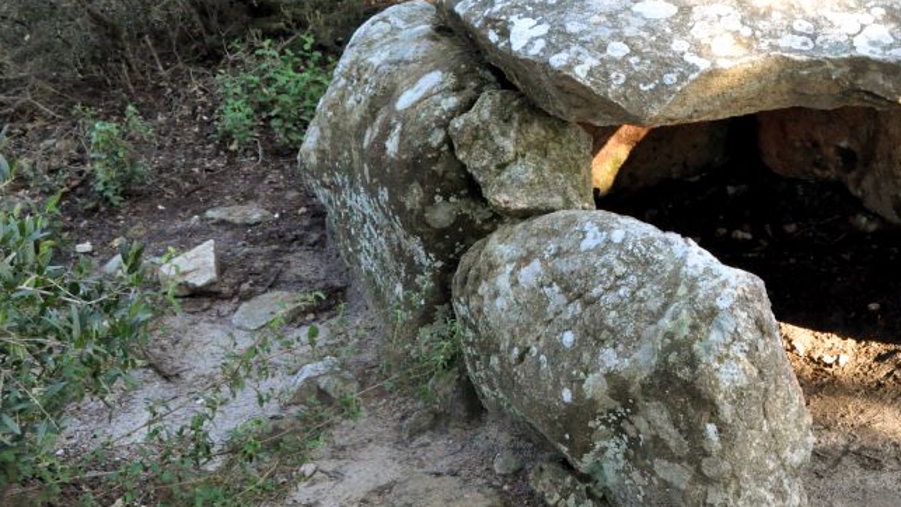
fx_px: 1075
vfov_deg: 26.5
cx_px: 713
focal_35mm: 45
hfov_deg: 43.5
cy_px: 213
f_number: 8
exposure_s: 1/250
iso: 3200
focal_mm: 18
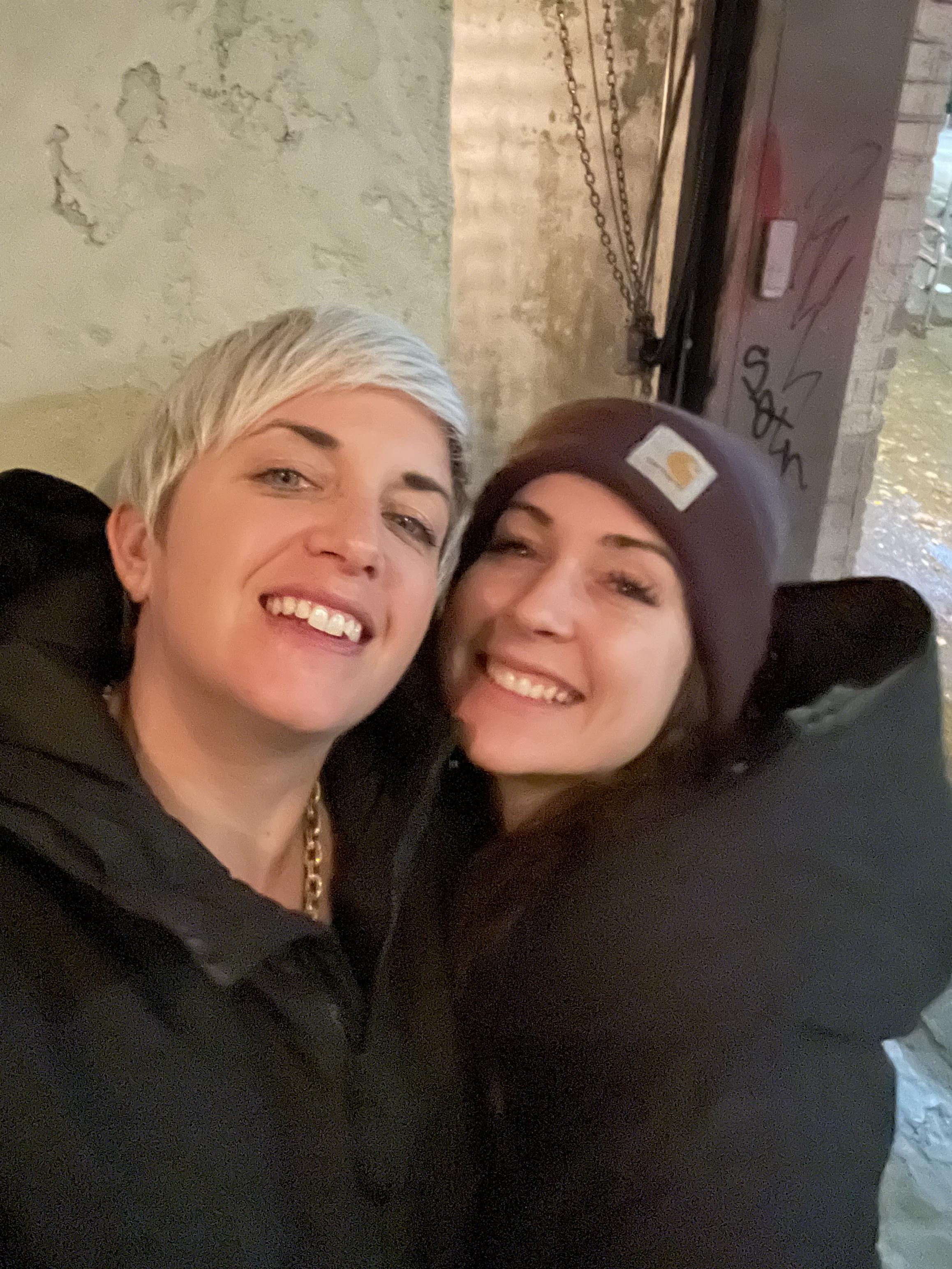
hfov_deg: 46.8
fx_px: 1100
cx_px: 476
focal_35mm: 30
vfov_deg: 60.0
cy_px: 634
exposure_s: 1/15
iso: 3200
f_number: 2.2
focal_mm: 2.71
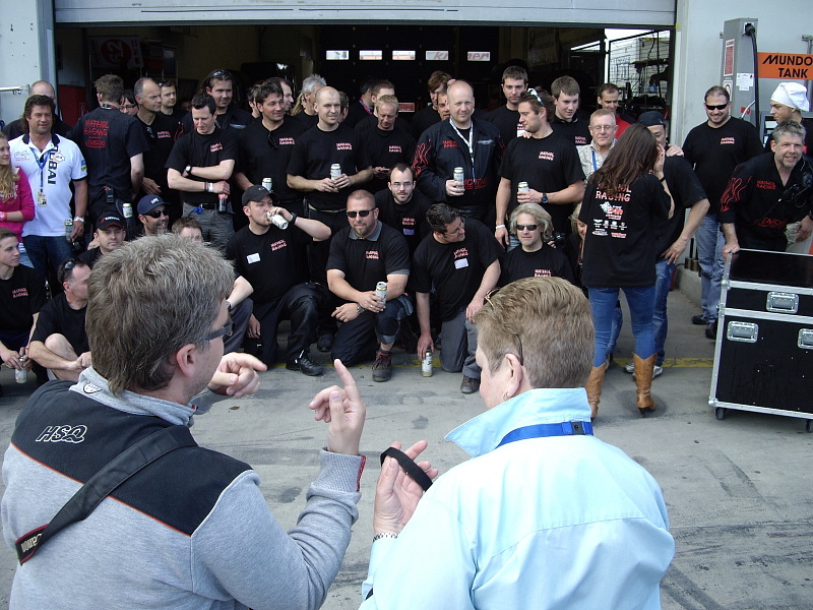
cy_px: 305
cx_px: 406
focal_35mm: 38
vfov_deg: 37.7
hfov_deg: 49.0
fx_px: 892
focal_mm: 7.9
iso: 100
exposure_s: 1/200
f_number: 2.8
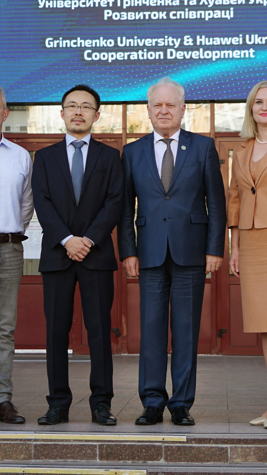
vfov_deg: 19.2
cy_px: 152
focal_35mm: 111
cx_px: 81
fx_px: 1397
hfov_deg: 10.9
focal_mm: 45
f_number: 4.5
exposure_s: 1/160
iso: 100
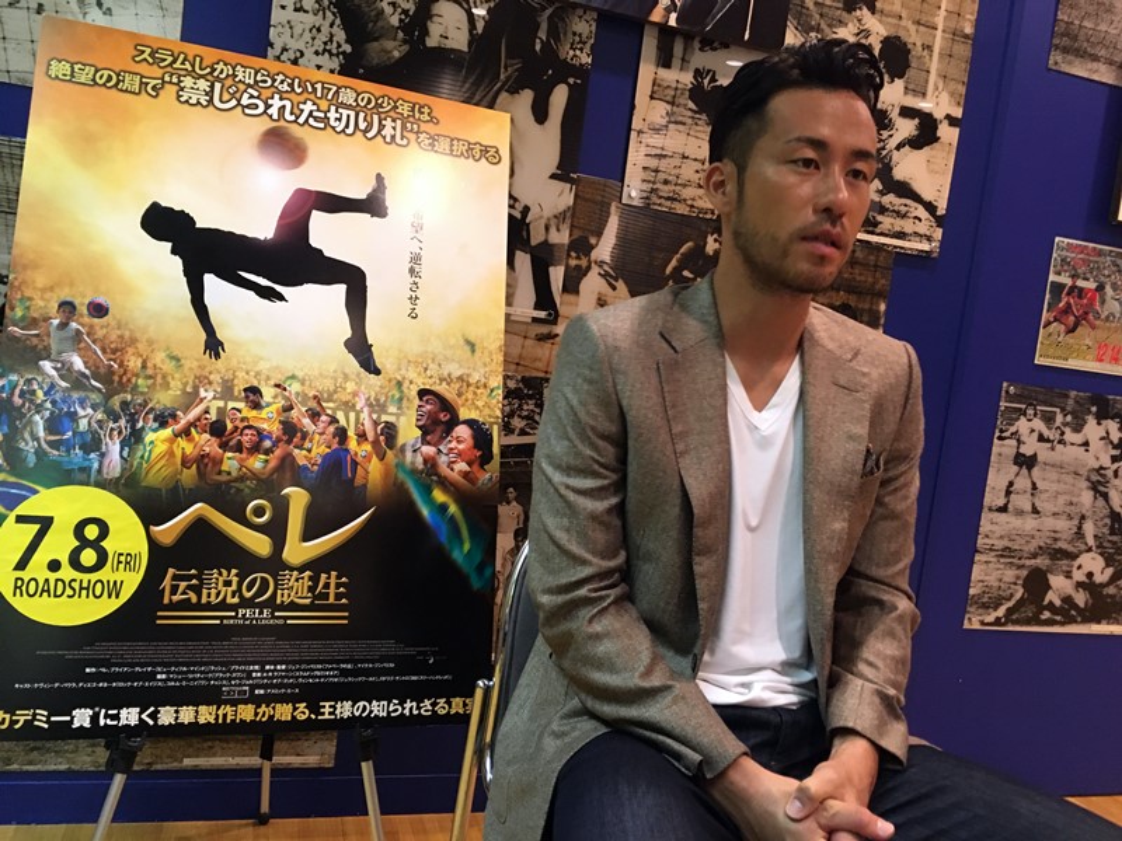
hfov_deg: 61.7
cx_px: 561
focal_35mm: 29
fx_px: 940
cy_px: 420
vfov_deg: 48.2
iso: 200
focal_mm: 4.15
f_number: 2.2
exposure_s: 1/15
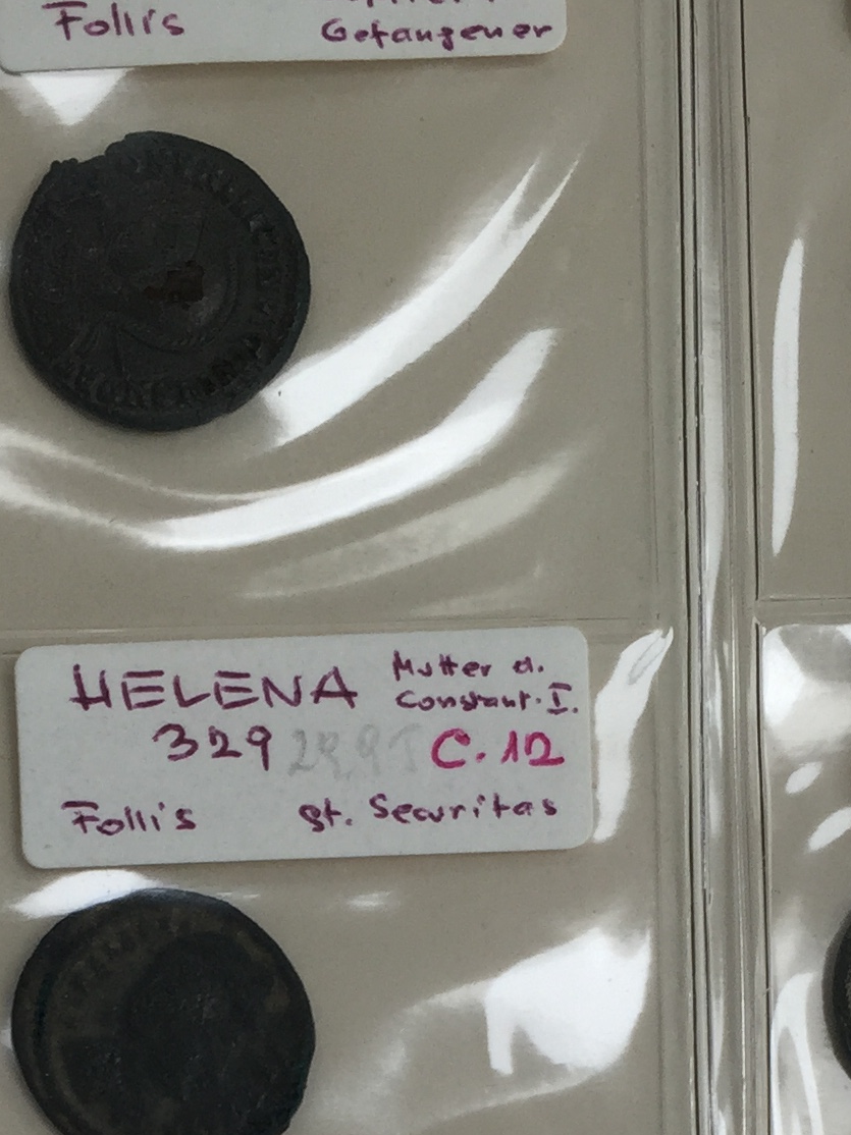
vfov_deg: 21.2
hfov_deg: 17.3
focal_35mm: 85
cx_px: 326
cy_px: 1418
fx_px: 2787
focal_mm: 4.15
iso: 32
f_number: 2.2
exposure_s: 1/113
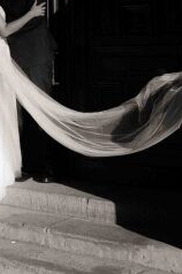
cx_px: -54
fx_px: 783
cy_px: -63
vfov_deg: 18.7
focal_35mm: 103
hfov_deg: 12.8
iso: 160
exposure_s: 1/2500
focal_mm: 34
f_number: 4
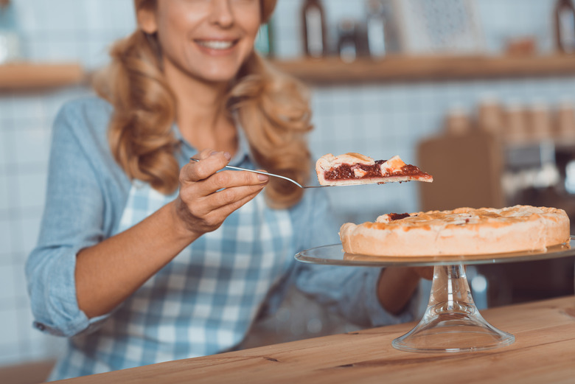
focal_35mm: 85
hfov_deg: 23.9
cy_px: 192
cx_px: 288
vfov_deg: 16.1
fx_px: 1358
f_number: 2.8
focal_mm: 85
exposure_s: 1/200
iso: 80
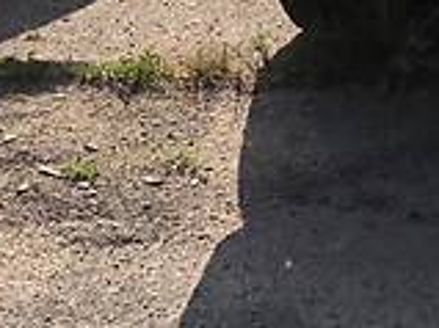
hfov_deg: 12.7
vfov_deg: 9.5
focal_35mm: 141
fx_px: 1787
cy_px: -433
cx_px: 803
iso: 20
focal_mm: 4
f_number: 1.8
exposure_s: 1/2404
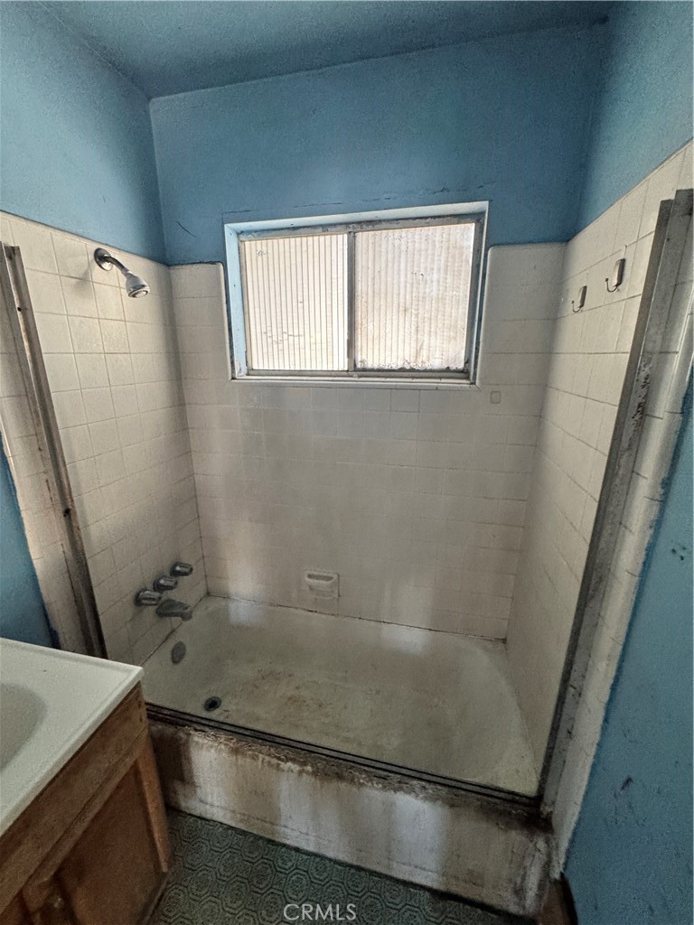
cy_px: 462
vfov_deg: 102.1
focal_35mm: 14
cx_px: 347
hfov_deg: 85.7
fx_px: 374
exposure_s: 1/60
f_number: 2.2
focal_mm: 2.22
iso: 500
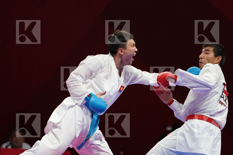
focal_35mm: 333
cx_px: 118
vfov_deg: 4.1
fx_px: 2155
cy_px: 79
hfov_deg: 6.2
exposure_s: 1/1000
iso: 3200
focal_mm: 218
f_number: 4
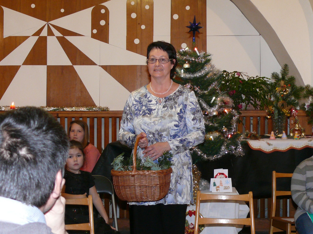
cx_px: 156
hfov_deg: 24.1
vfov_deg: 18.2
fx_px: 732
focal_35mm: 81
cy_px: 117
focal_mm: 11.9
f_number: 3.2
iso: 200
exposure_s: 1/30
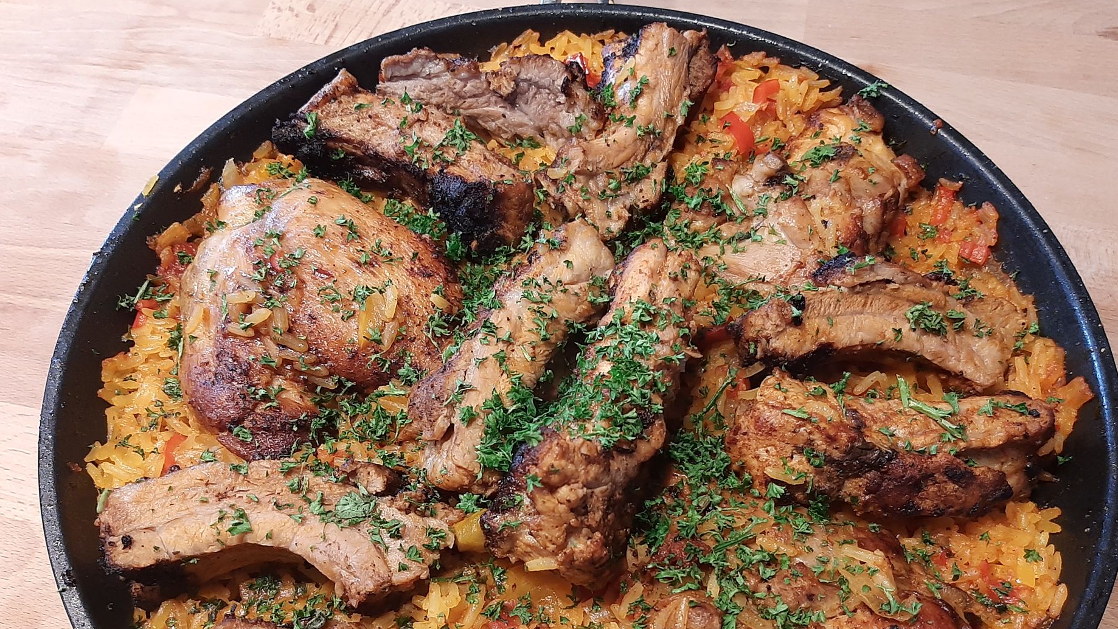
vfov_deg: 36.4
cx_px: 582
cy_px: 412
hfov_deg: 61.0
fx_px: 949
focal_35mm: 32
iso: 200
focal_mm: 3.93
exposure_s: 1/50
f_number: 1.7
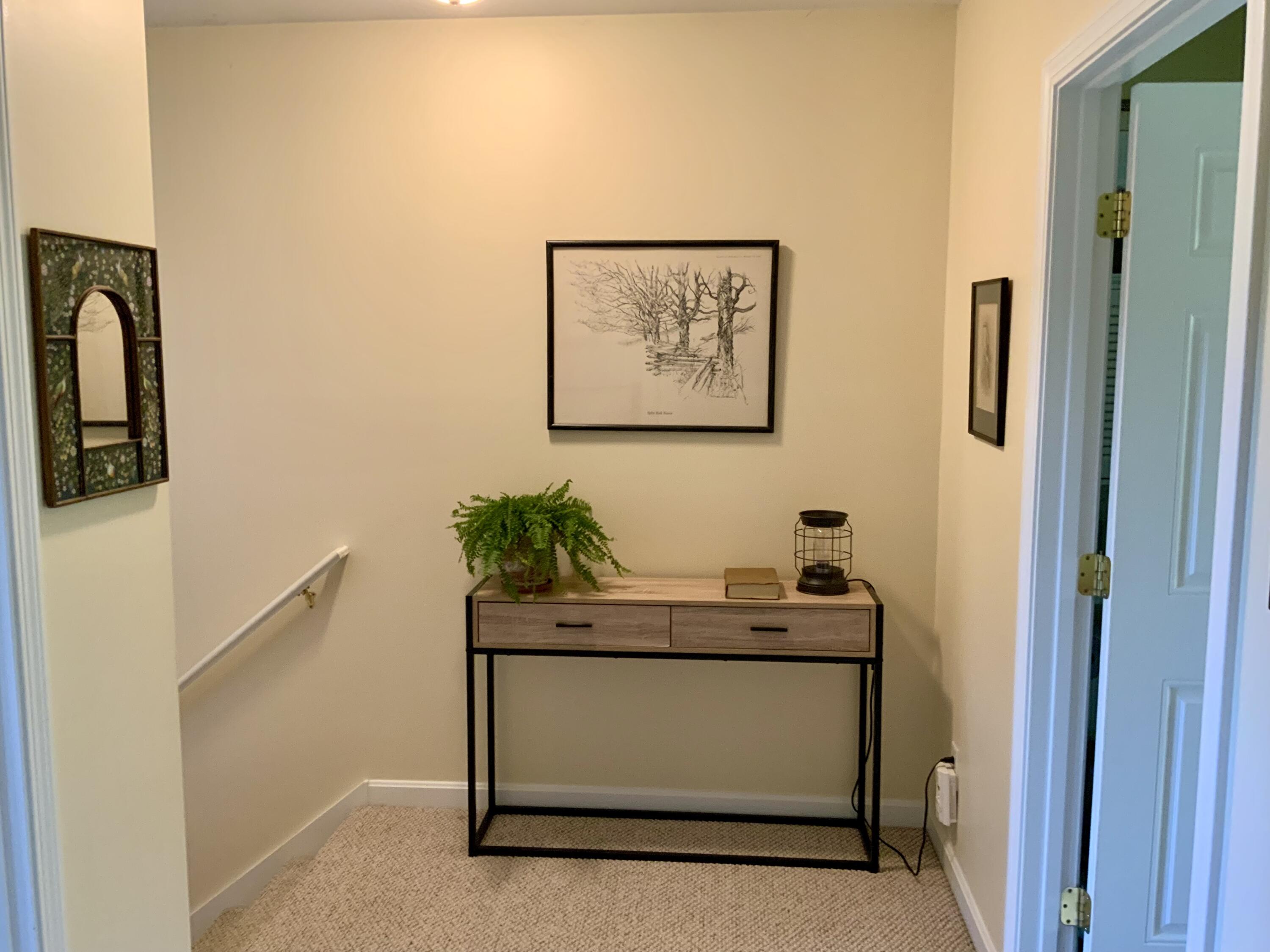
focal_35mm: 29
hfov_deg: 61.7
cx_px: 635
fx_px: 1064
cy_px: 476
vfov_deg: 48.2
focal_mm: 3
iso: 160
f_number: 1.8
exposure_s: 1/60
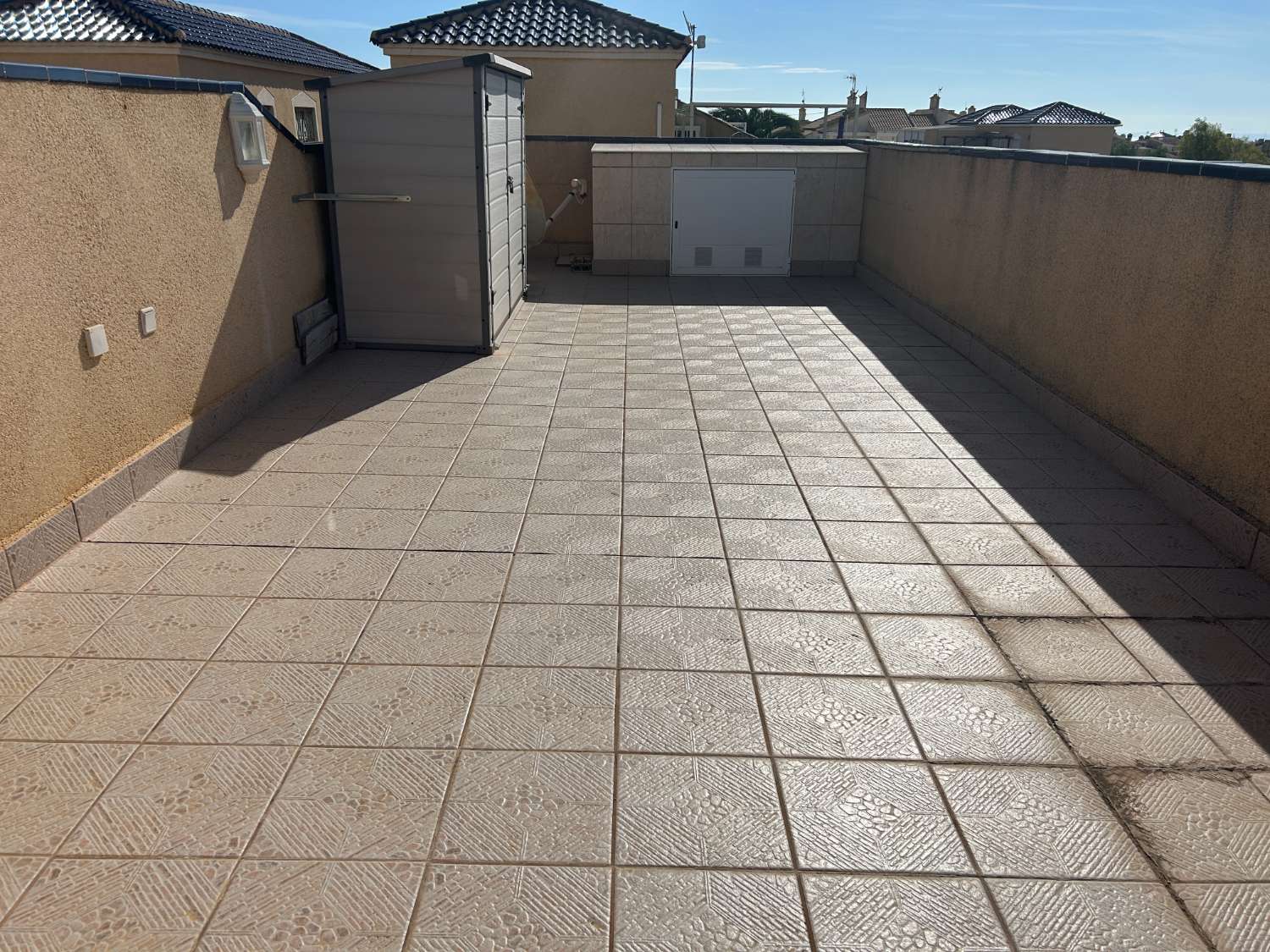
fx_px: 954
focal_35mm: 26
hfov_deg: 67.3
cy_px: 476
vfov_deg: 53.1
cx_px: 635
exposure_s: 1/14286
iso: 50
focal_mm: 5.7
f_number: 1.5
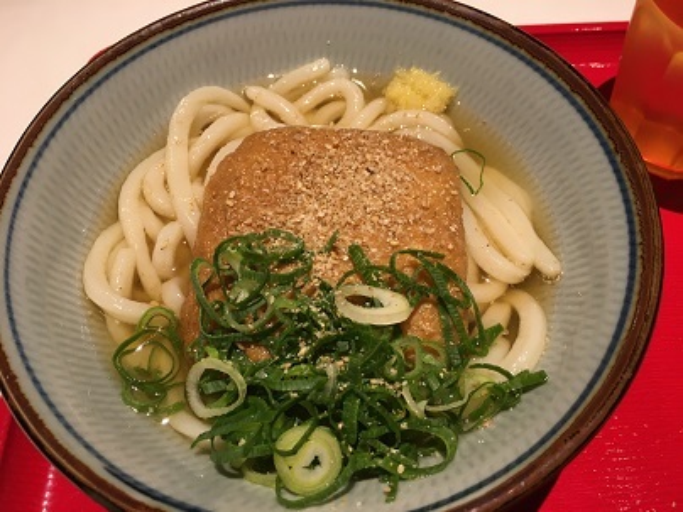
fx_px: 572
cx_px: 342
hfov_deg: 61.7
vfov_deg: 48.2
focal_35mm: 29
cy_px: 256
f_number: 2.2
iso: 80
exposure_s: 1/30
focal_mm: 4.15
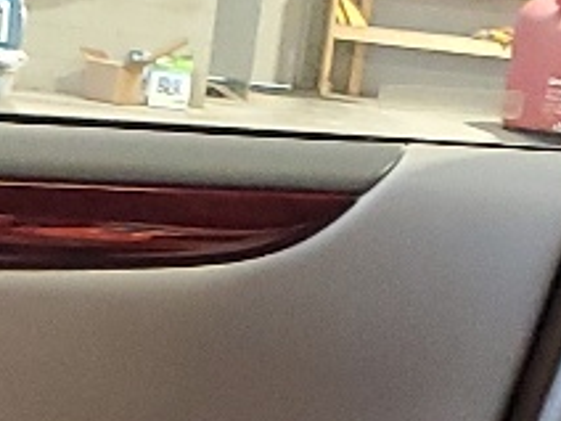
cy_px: 1165
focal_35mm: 196
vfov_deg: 7.0
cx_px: 40
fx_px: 3176
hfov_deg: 10.0
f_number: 1.5
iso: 305
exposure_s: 1/40
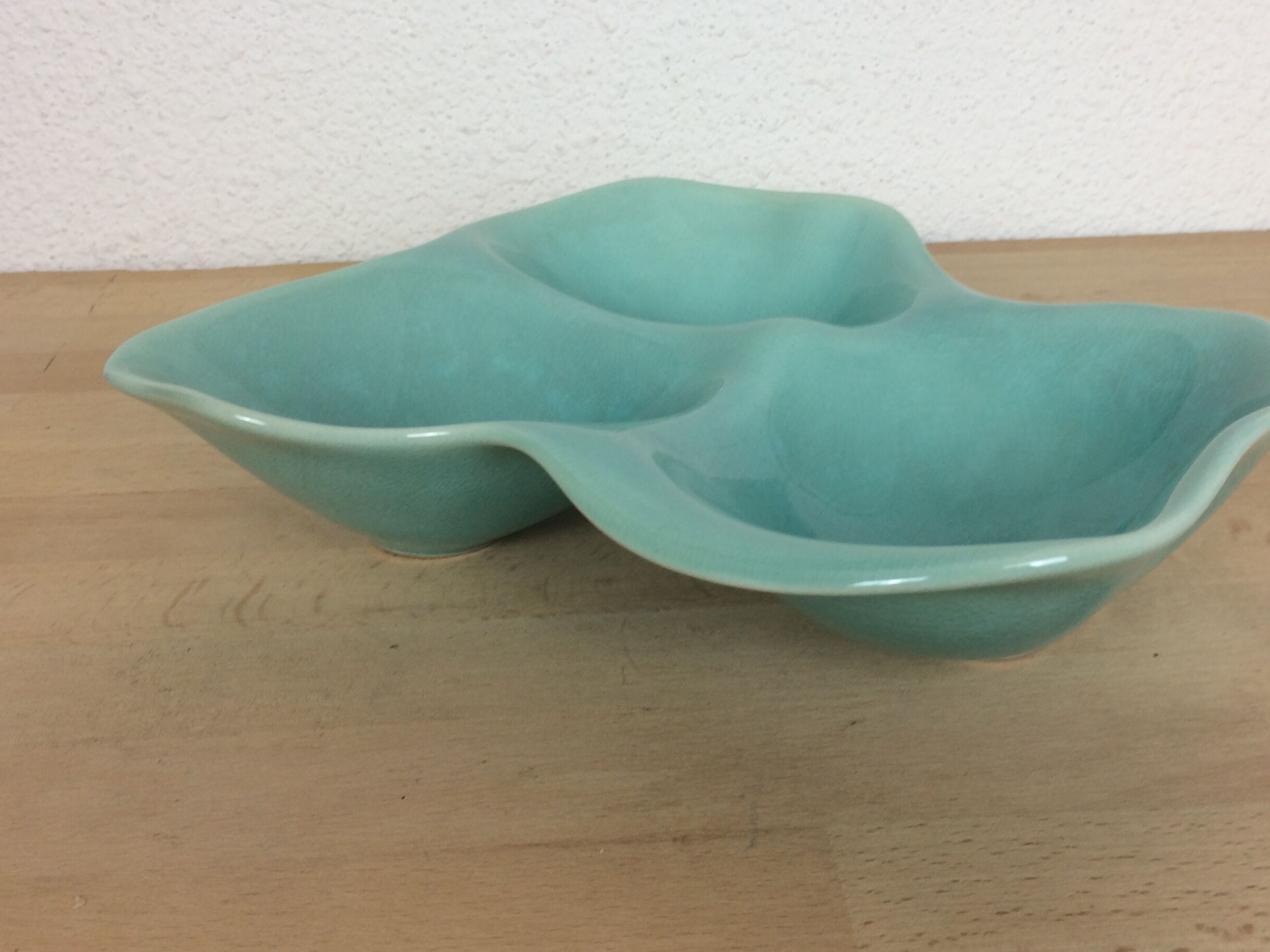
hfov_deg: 47.8
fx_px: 1431
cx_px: 690
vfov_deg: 36.6
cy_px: 353
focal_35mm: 39
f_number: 2.2
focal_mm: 4.15
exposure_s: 1/50
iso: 32
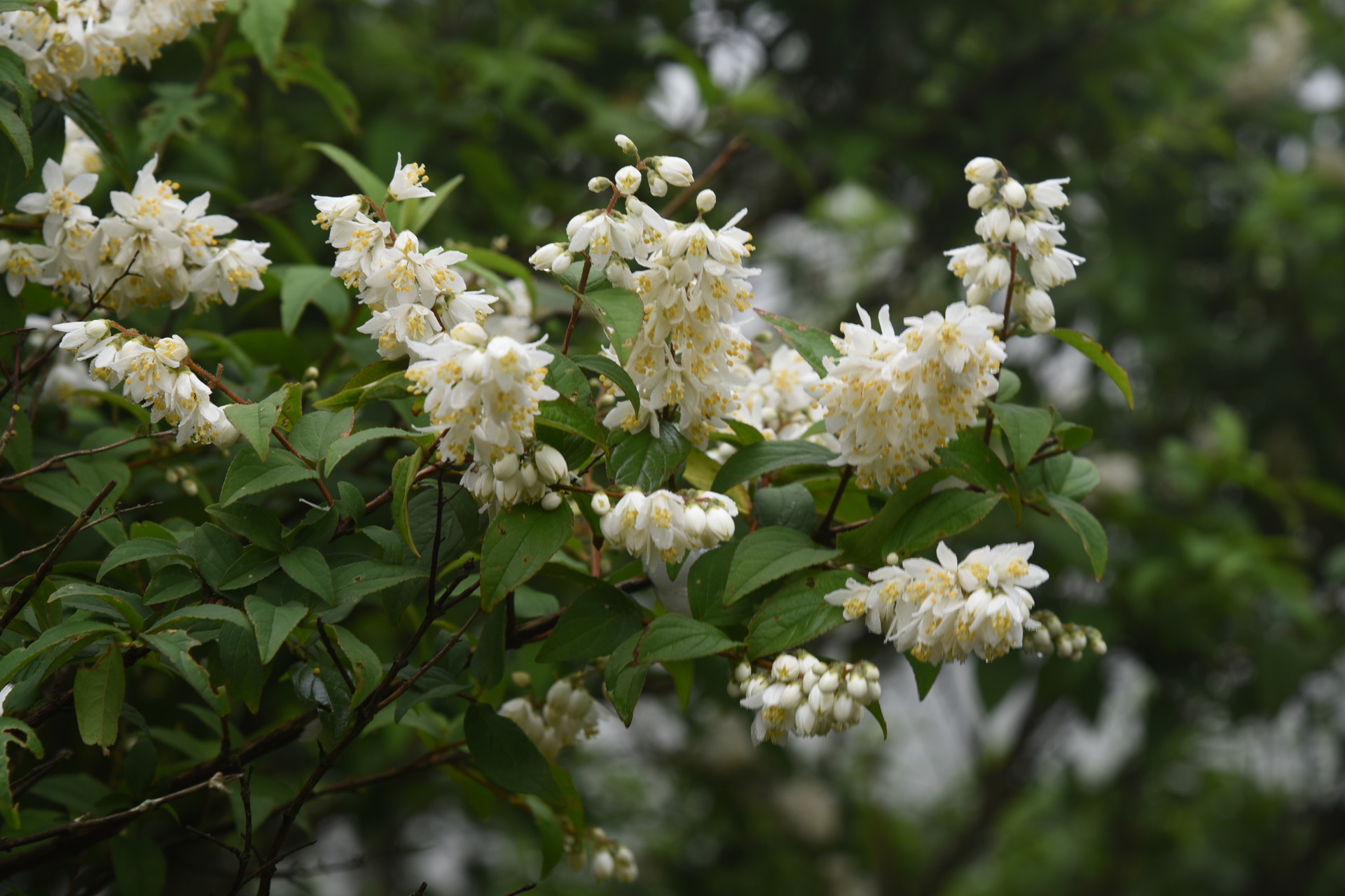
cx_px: 672
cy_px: 448
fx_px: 4483
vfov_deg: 11.4
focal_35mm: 120
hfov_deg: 17.1
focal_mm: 120
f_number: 8
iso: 160
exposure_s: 1/60
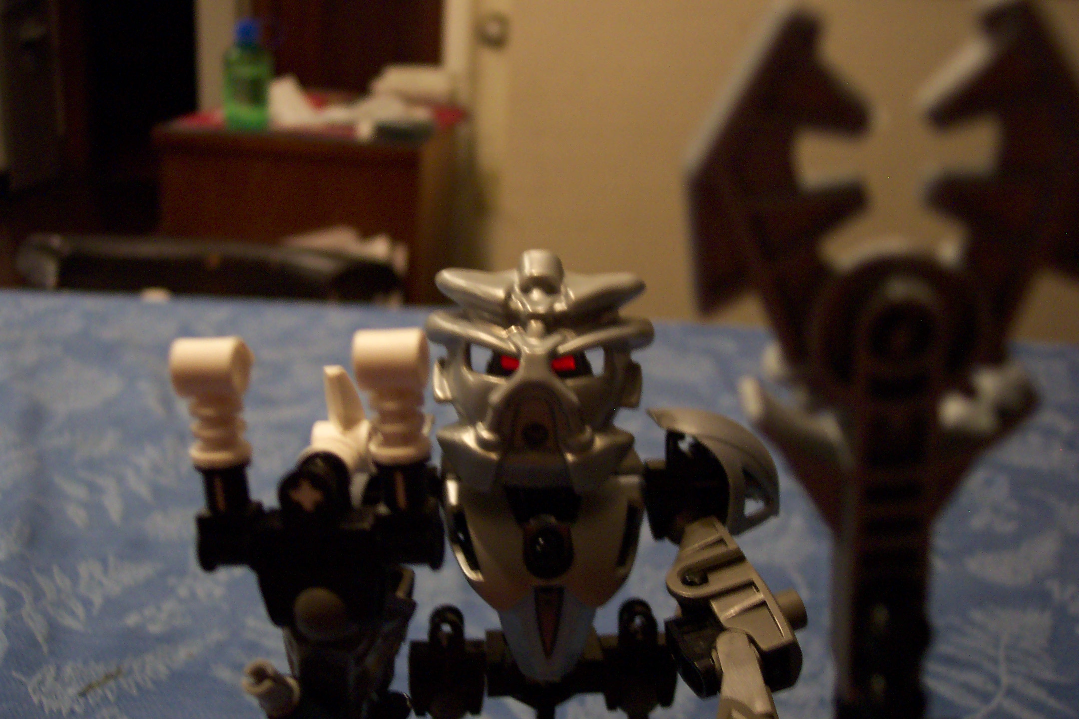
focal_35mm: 38
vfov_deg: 35.1
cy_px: 360
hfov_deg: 50.7
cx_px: 540
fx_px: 1139
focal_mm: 8
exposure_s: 1/8
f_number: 2.8
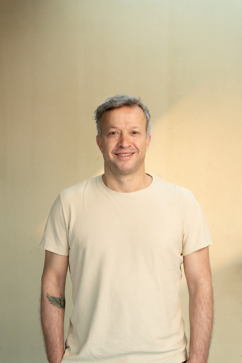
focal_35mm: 50
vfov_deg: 39.6
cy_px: 182
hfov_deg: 27.0
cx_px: 121
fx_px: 504
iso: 80
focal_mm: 50
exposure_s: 1/125
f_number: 1.8
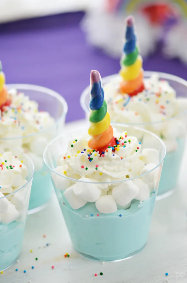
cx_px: 94
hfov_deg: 8.7
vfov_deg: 13.1
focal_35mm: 158
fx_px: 1233
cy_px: 142
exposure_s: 1/250
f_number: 4
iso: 800
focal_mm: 105
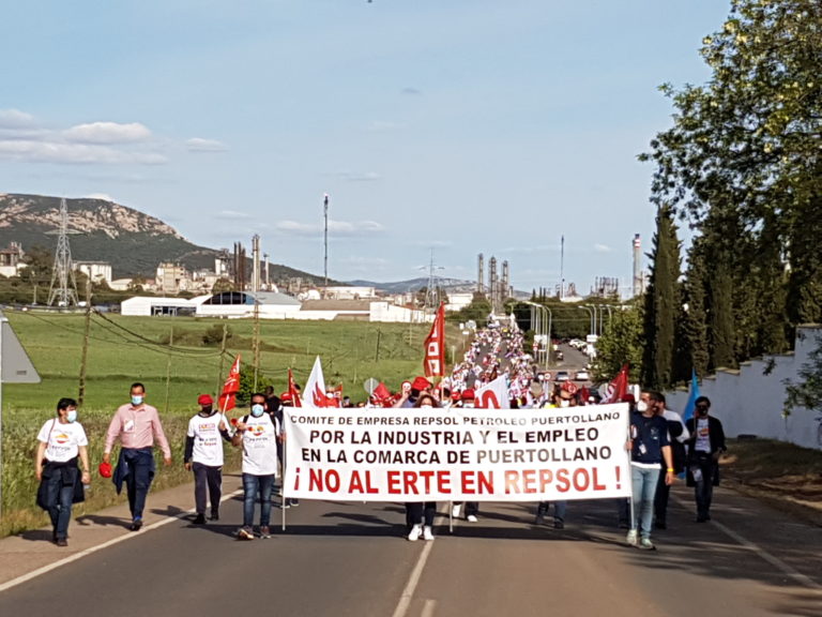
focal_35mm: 26
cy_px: 308
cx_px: 411
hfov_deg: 67.3
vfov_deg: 53.1
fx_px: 617
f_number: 1.7
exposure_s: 1/2792
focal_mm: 4.2
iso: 40
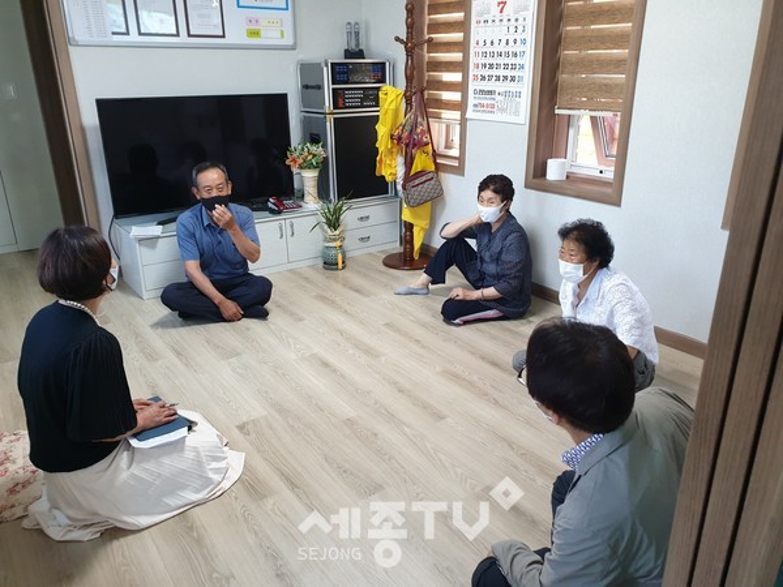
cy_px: 294
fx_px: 588
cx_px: 392
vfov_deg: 53.1
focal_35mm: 26
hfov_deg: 67.3
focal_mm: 4.3
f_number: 2.4
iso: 320
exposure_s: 1/60
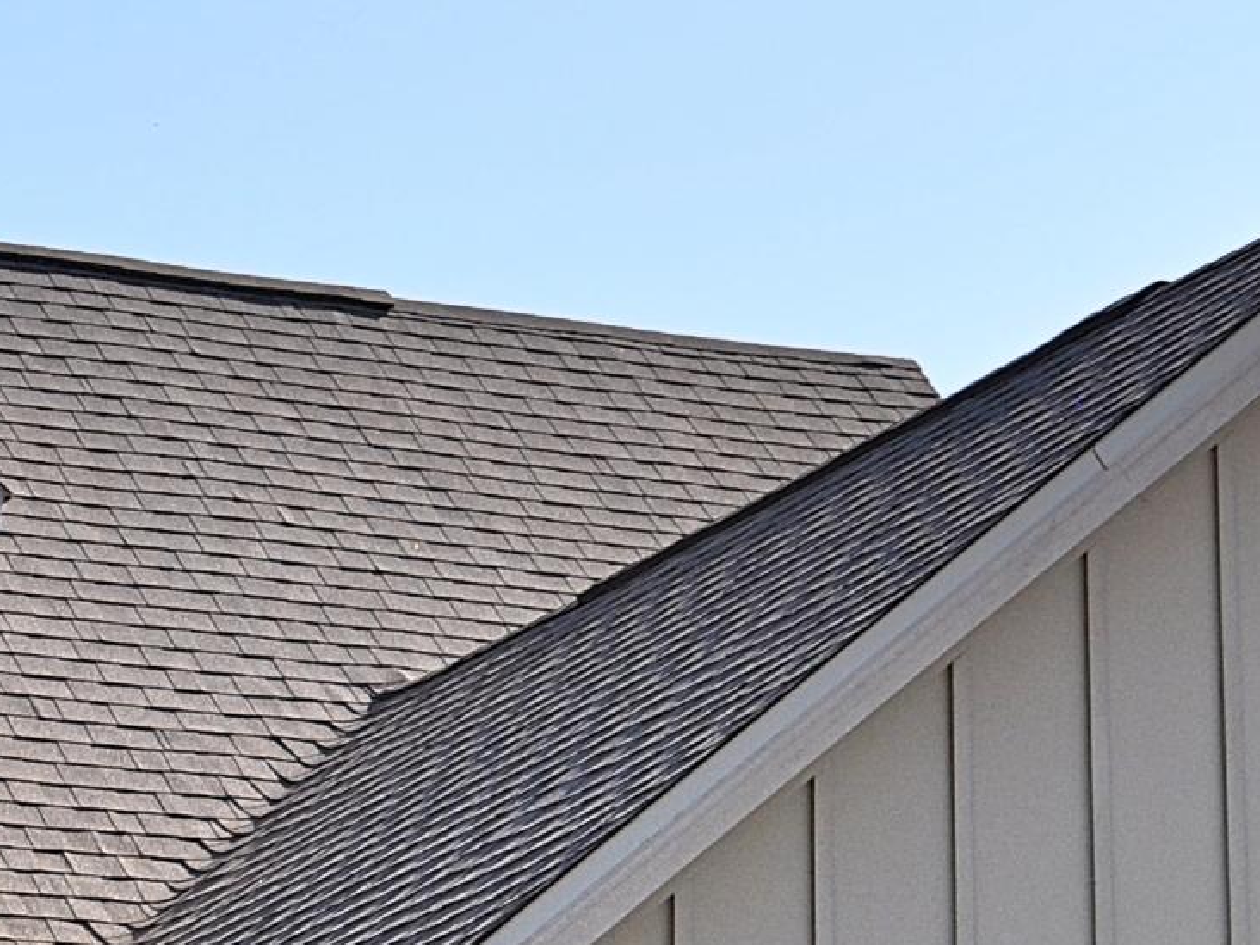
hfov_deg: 11.1
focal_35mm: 177
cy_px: 1022
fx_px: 6443
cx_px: 29
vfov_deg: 8.3
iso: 200
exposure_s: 1/250
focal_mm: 30
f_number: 8
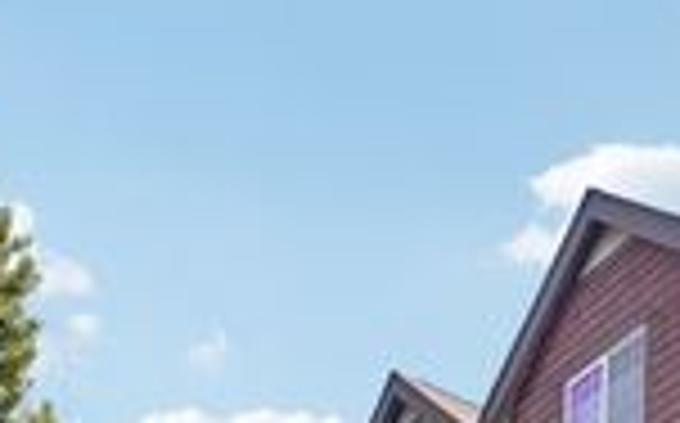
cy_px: 632
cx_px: 630
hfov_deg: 35.1
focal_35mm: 54
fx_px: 1000
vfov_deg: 20.5
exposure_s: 1/500
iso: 1600
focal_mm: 16
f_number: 8
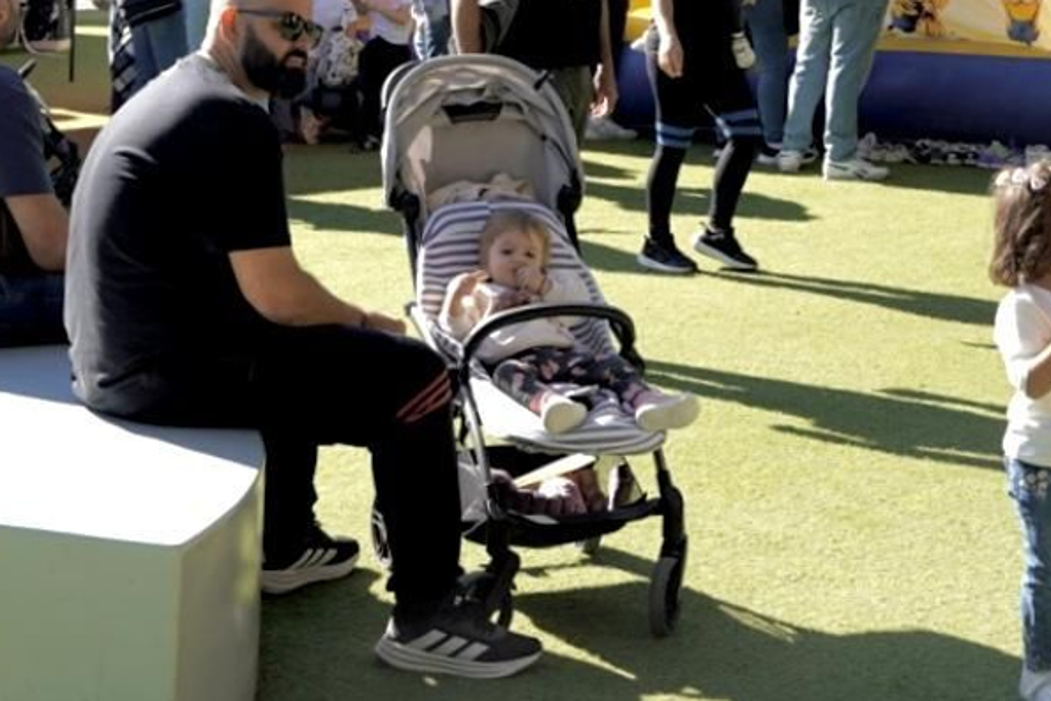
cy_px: -159
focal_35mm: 79
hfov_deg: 25.8
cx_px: 473
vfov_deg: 16.6
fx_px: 2293
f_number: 4.5
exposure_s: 1/320
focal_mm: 29.2
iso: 100
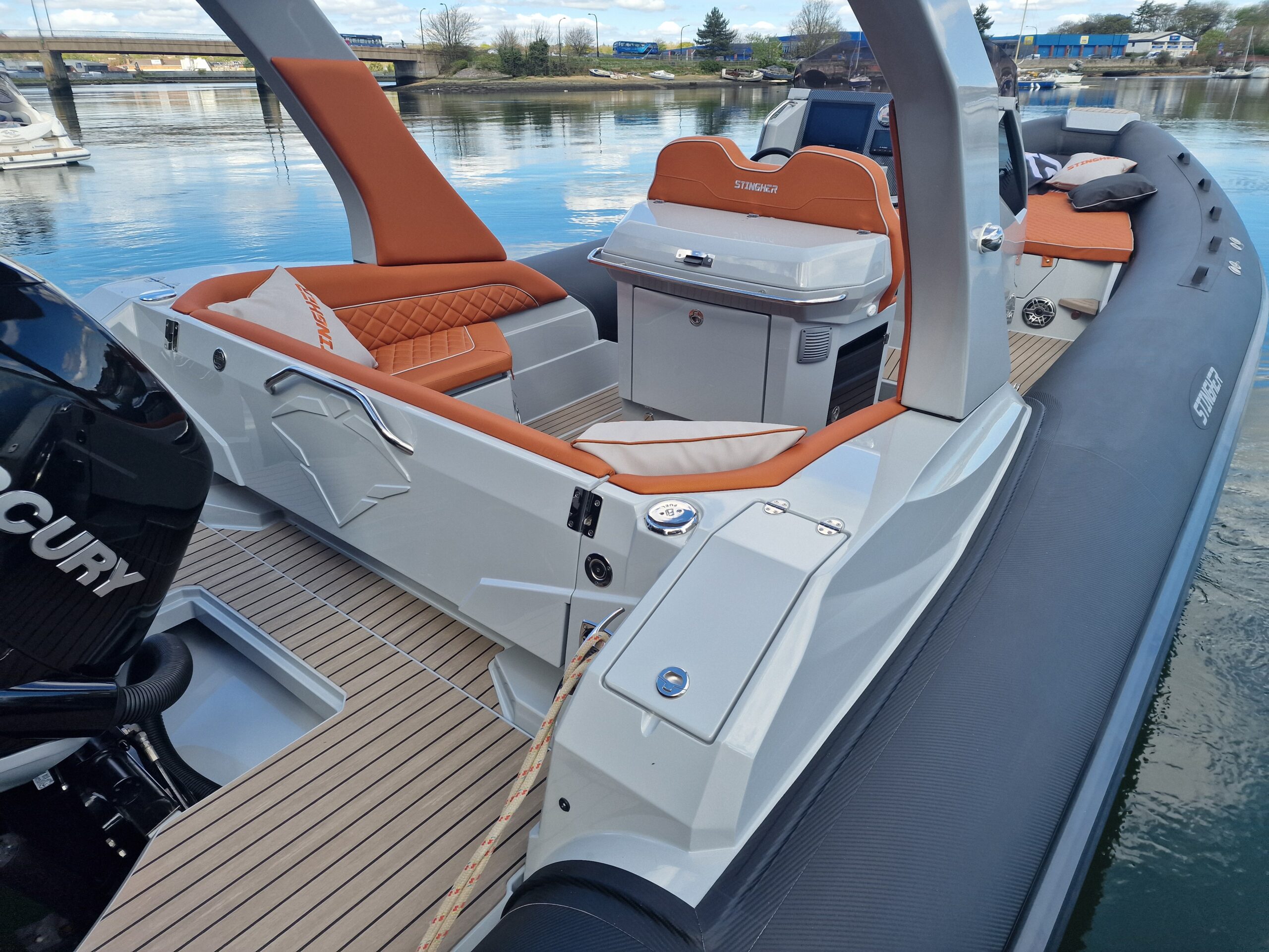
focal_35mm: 23
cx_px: 634
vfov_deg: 58.9
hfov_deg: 73.9
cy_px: 476
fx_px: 843
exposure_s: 1/536
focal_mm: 6.4
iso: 50
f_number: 1.8
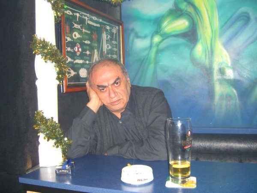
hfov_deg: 49.0
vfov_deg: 37.7
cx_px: 128
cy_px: 96
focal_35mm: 38
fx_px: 282
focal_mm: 7.9
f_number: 2.8
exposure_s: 1/60
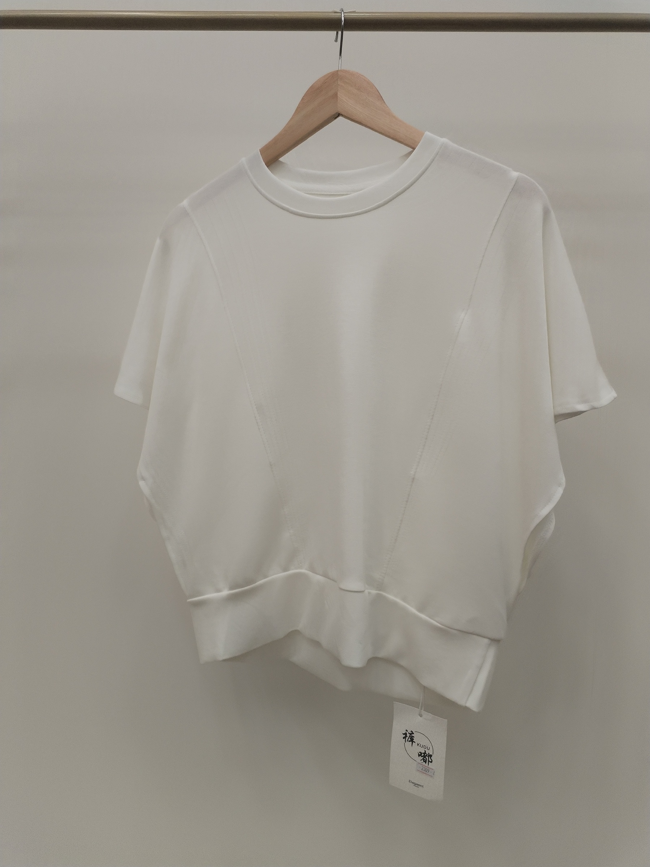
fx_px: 726
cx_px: 325
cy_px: 434
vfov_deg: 61.7
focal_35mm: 29
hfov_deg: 48.2
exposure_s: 1/120
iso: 123
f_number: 1.8
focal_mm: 4.75
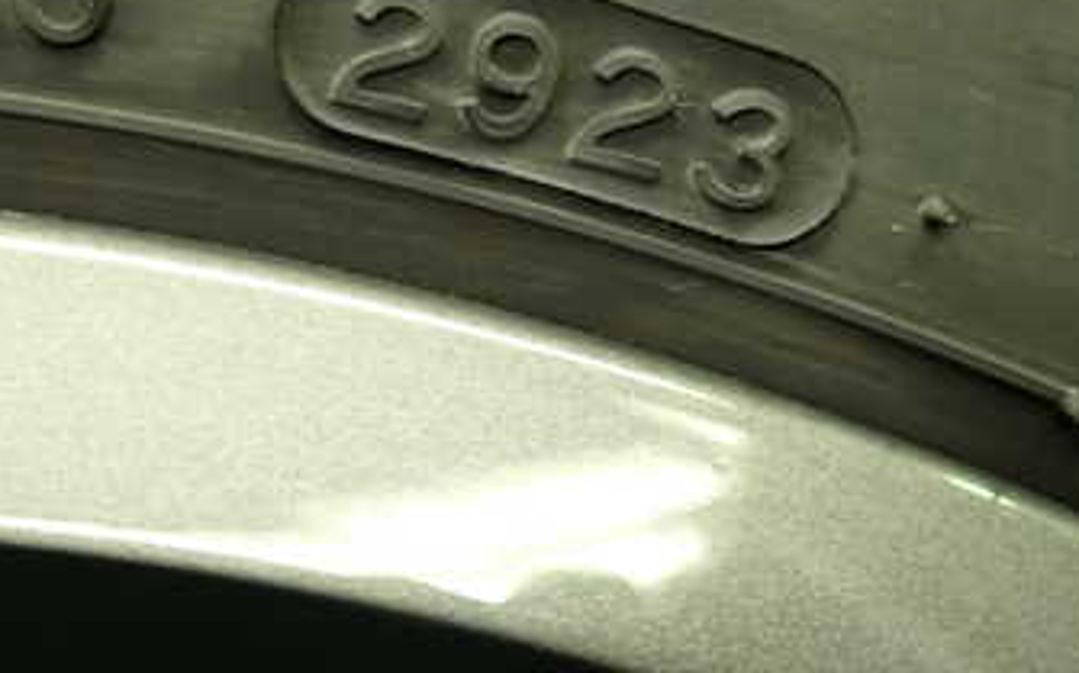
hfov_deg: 35.7
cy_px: 213
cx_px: 544
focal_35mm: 57
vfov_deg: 22.6
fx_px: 1675
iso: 200
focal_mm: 5.4
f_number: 2.3
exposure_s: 1/30
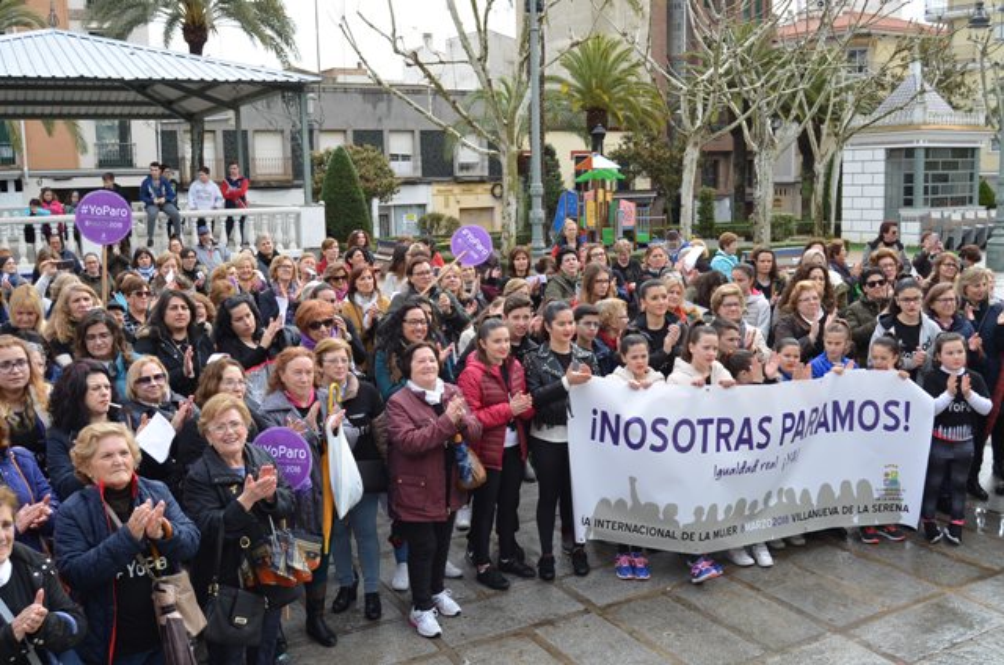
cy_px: 332
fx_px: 960
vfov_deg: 38.2
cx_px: 502
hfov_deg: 55.2
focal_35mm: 34
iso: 200
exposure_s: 1/250
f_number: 8
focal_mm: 23
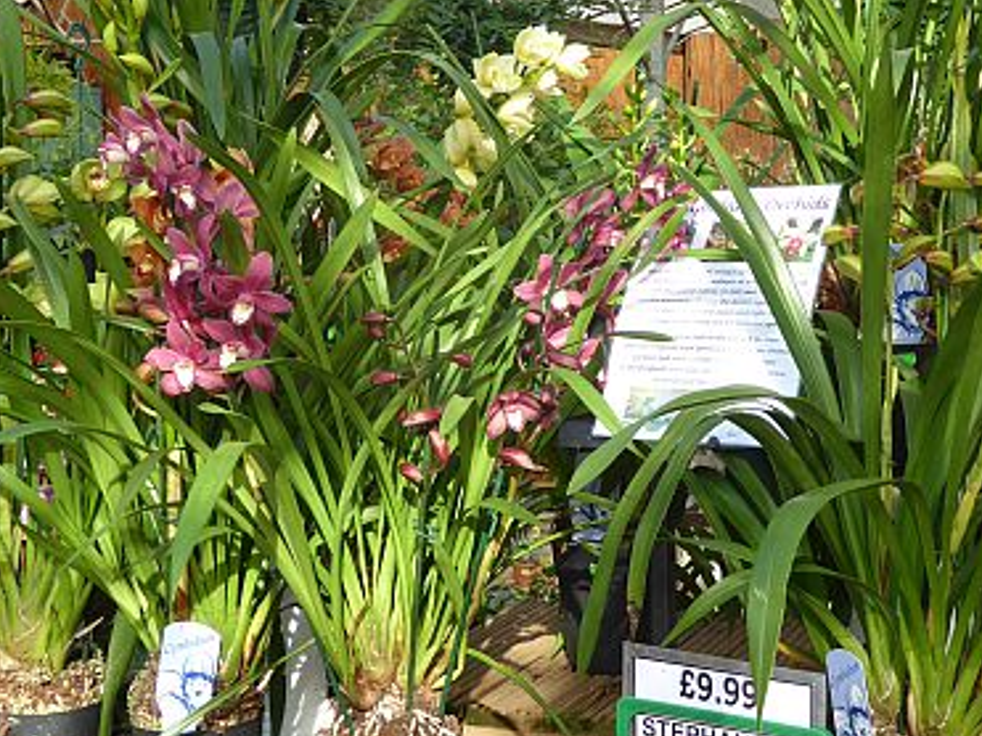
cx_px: 524
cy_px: 355
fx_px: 1957
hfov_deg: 28.2
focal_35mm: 69
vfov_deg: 21.3
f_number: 3.8
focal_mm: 7.2
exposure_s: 1/125
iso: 100
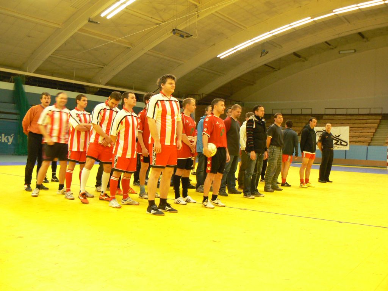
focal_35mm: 36
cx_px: 194
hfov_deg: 51.4
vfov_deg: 39.7
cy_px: 146
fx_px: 404
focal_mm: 6
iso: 200
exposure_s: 1/10
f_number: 2.8
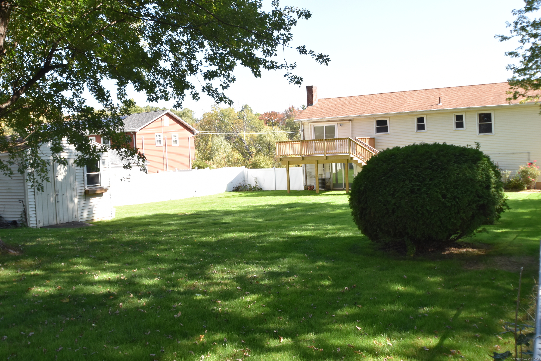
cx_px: 270
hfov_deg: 53.1
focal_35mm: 36
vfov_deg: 36.9
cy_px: 180
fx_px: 541
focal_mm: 24
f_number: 8
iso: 400
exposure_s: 1/250
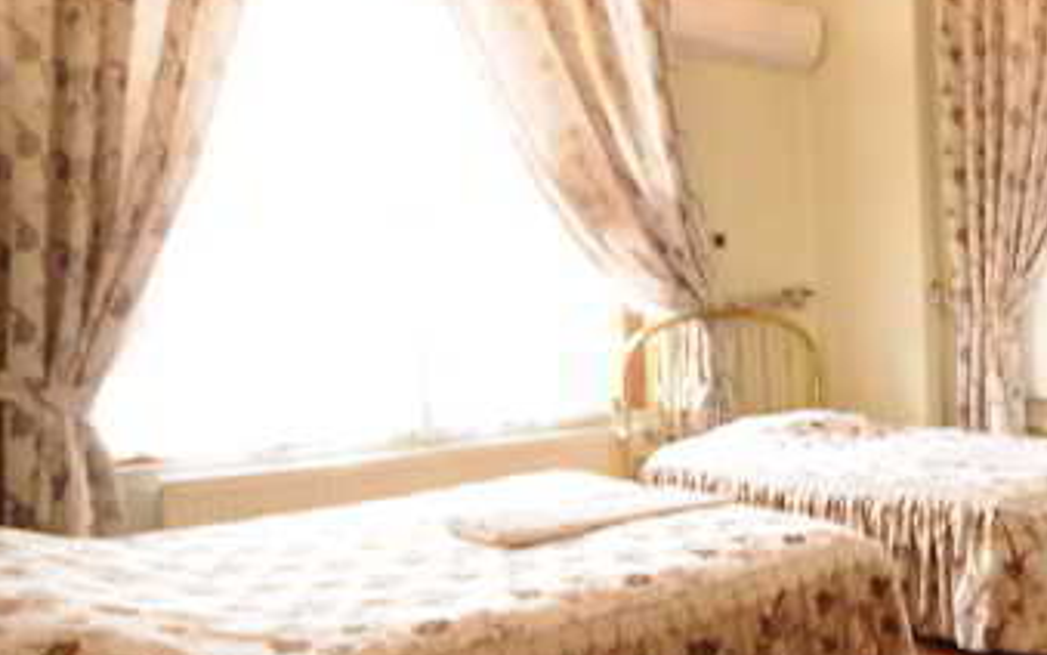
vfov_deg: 35.3
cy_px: 357
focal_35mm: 36
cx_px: 1004
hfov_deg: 46.7
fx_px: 1027
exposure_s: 1/2.5
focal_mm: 10
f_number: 4
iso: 320
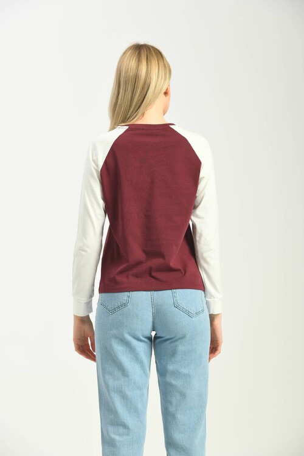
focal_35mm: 102
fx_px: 1292
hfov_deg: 13.4
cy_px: 228
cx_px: 152
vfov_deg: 20.0
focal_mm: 102
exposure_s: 1/160
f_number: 6.3
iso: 100
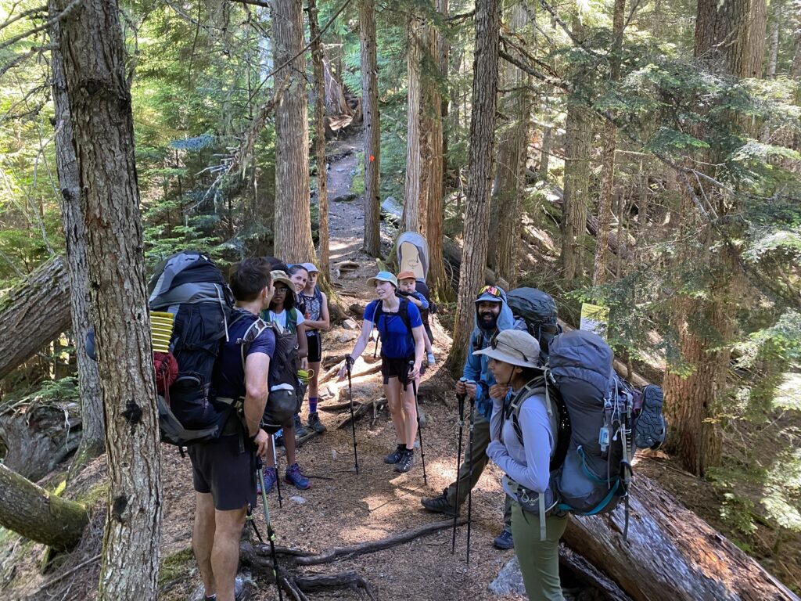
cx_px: 400
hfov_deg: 67.3
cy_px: 300
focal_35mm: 26
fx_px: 602
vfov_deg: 53.1
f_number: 1.8
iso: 320
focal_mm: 4.25
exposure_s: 1/60
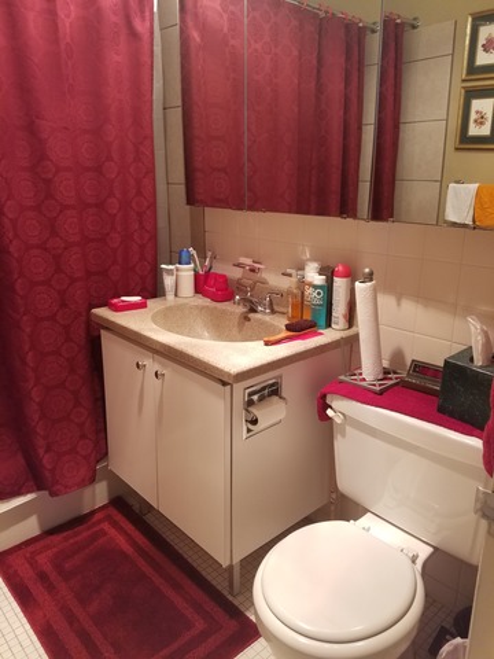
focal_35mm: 26
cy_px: 330
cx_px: 247
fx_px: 495
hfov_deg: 53.1
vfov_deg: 67.3
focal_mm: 4.2
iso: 125
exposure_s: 1/60
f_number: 1.7
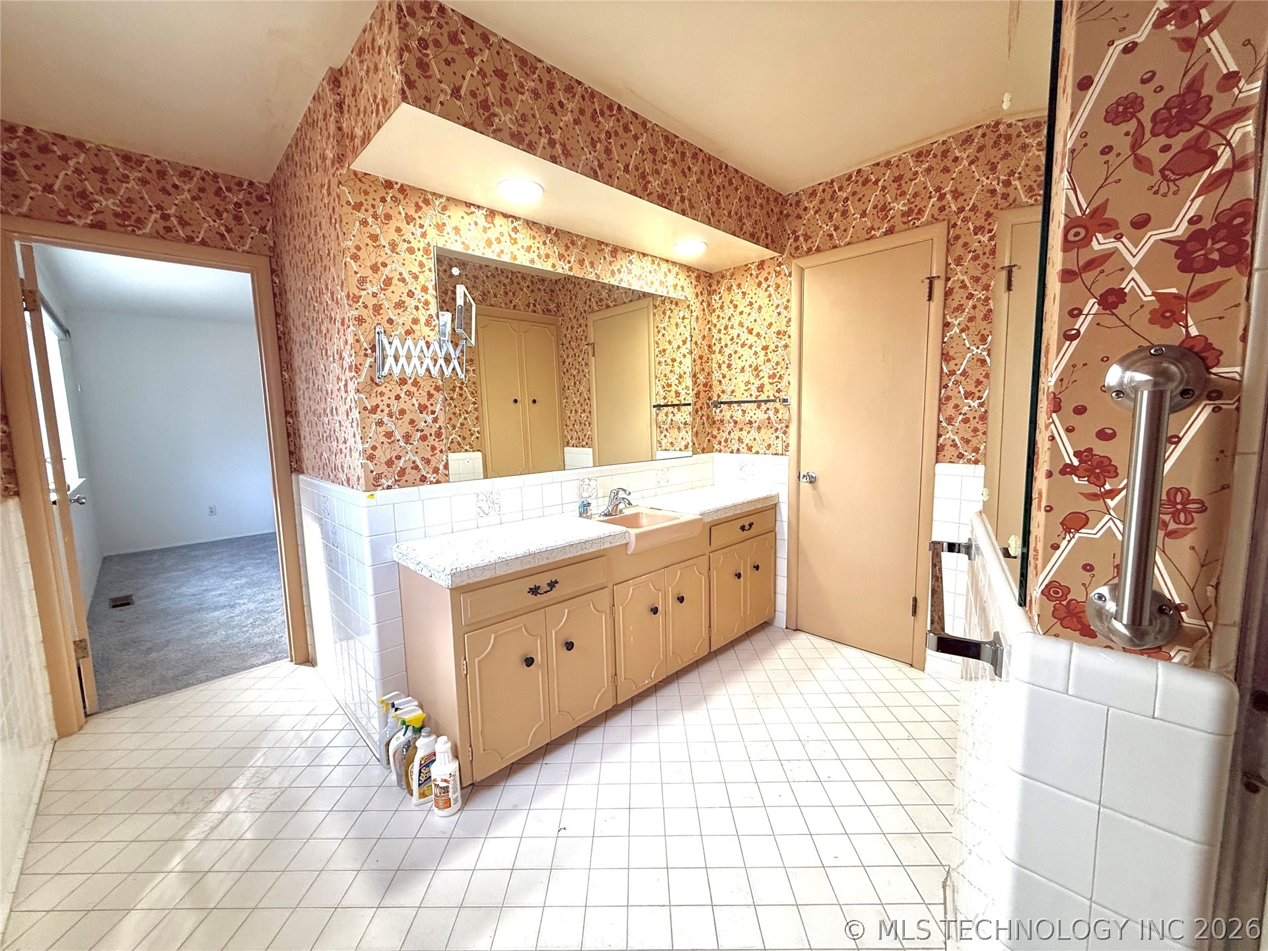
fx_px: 513
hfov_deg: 102.1
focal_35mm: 14
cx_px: 634
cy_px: 476
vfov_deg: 85.7
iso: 160
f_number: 2.2
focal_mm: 2.22
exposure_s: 1/120
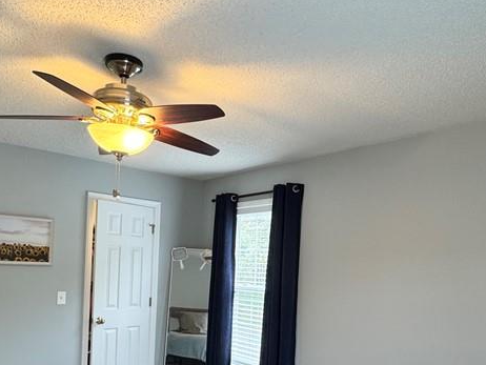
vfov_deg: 44.3
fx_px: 435
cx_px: 266
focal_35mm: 31
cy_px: 264
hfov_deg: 58.2
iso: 250
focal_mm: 2.22
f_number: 2.2
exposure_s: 1/60
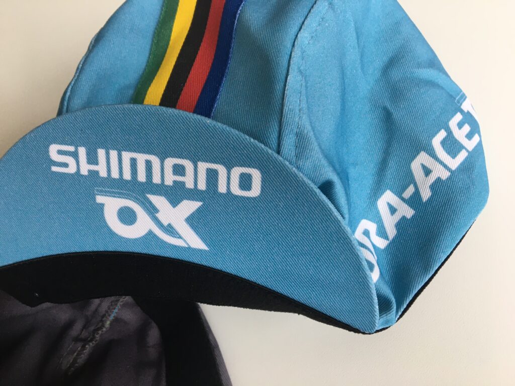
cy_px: 193
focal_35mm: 29
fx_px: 431
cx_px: 258
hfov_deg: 61.7
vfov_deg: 48.2
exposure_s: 1/33
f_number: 2.2
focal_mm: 4.15
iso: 25
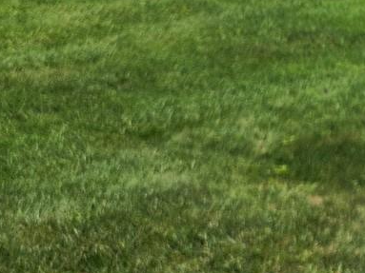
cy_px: -383
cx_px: 696
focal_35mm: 123
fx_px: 1297
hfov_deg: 13.9
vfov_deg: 10.4
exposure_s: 1/2151
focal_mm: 5.4
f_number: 1.8
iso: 20
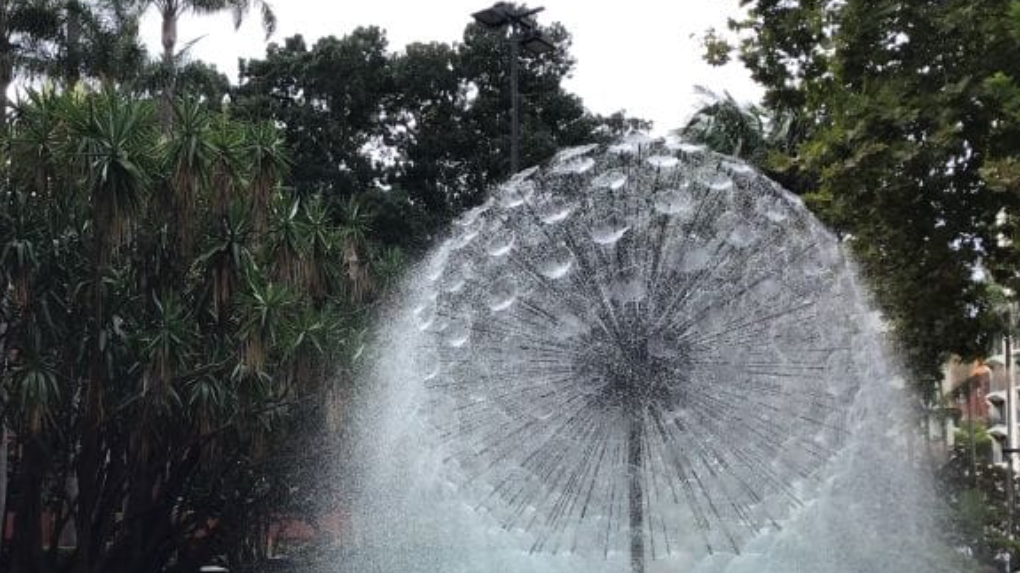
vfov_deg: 25.0
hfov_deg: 43.5
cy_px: 454
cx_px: 408
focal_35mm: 47
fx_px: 1271
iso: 25
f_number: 2.4
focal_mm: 3.3
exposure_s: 1/536
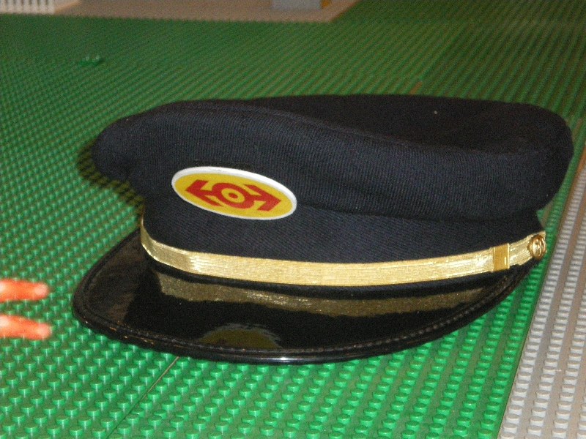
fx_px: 1574
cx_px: 293
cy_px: 220
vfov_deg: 15.9
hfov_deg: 21.1
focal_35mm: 93
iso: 800
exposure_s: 1/80
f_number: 5.5
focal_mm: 16.3
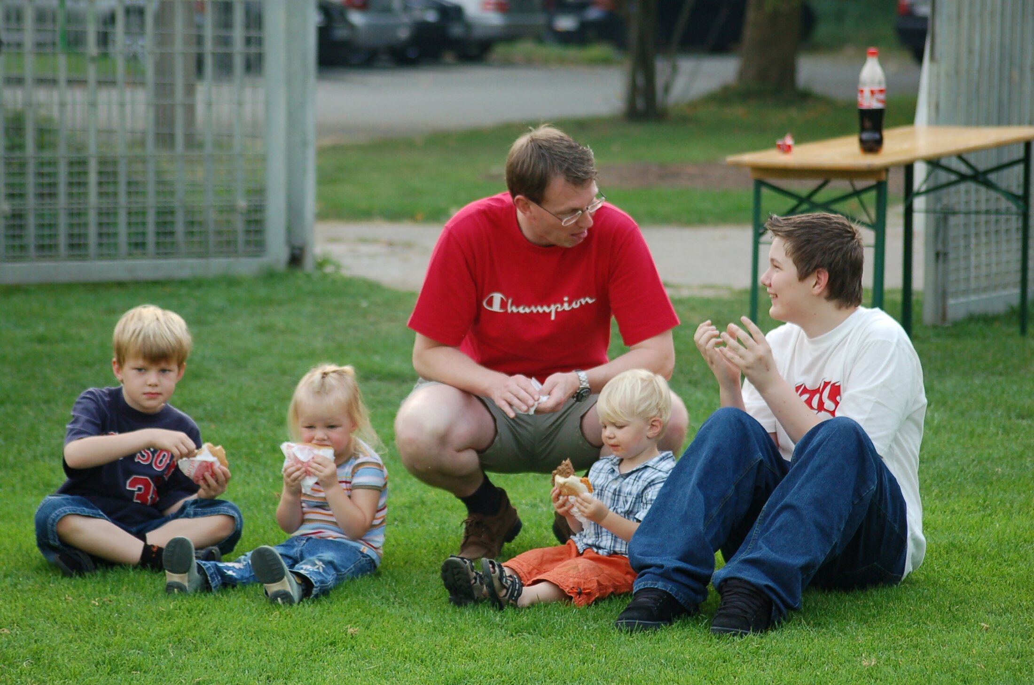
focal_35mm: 180
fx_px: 5160
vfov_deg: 7.6
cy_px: 342
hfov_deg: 11.4
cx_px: 517
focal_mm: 120
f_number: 4.2
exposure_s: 1/500
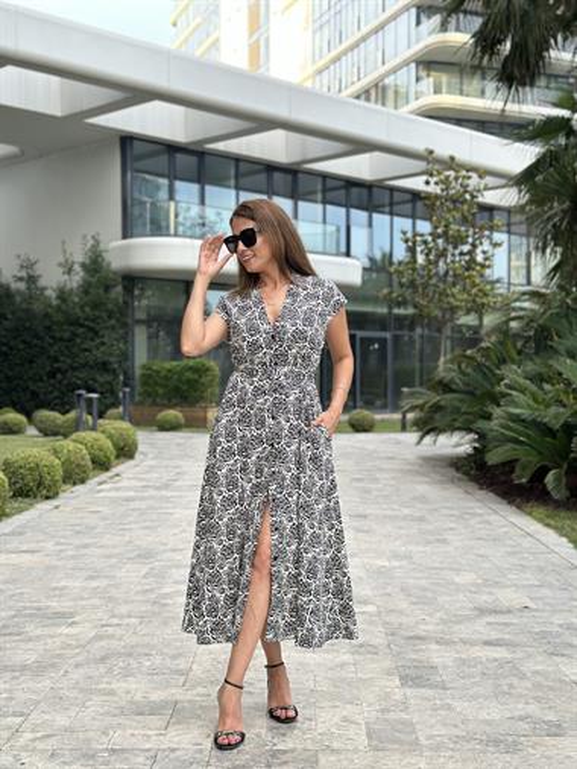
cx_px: 288
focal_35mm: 48
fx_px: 1066
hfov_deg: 30.3
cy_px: 384
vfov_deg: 39.6
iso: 80
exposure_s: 1/380
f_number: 1.78
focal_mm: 6.86
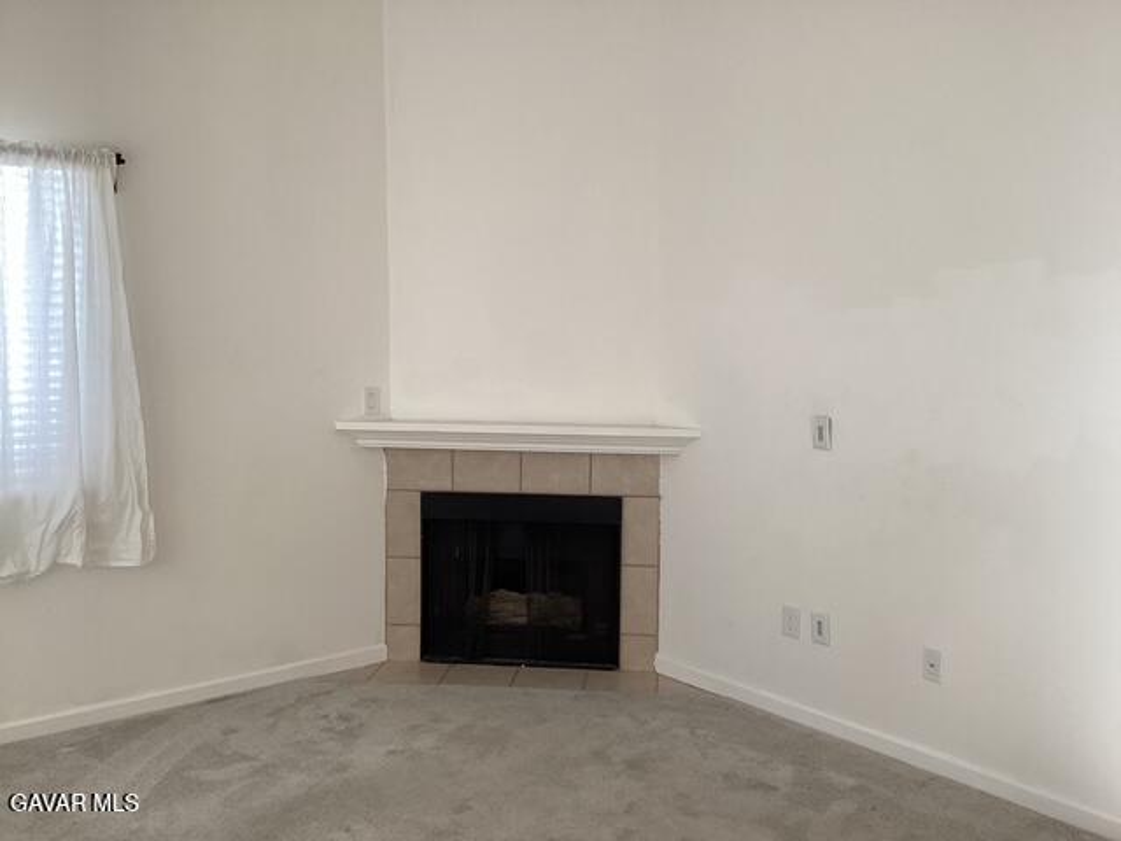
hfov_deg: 58.4
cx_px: 560
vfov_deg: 45.4
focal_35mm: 31
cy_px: 420
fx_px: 1004
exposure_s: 1/60
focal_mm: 3.3
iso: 100
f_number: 2.4
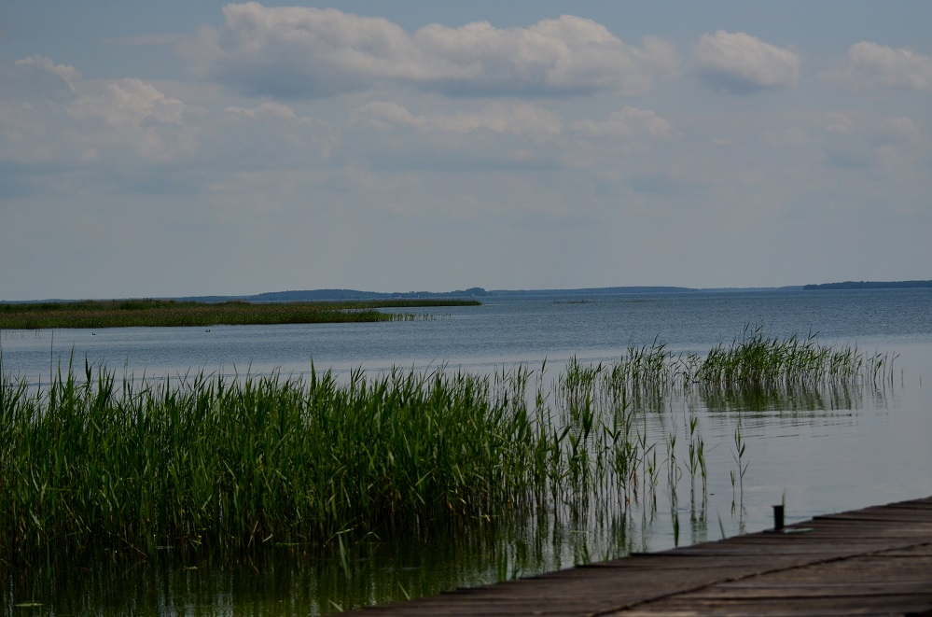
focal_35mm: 105
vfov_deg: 13.0
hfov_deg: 19.5
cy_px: 308
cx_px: 466
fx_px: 2712
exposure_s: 1/8000
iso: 280
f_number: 4.5
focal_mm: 70
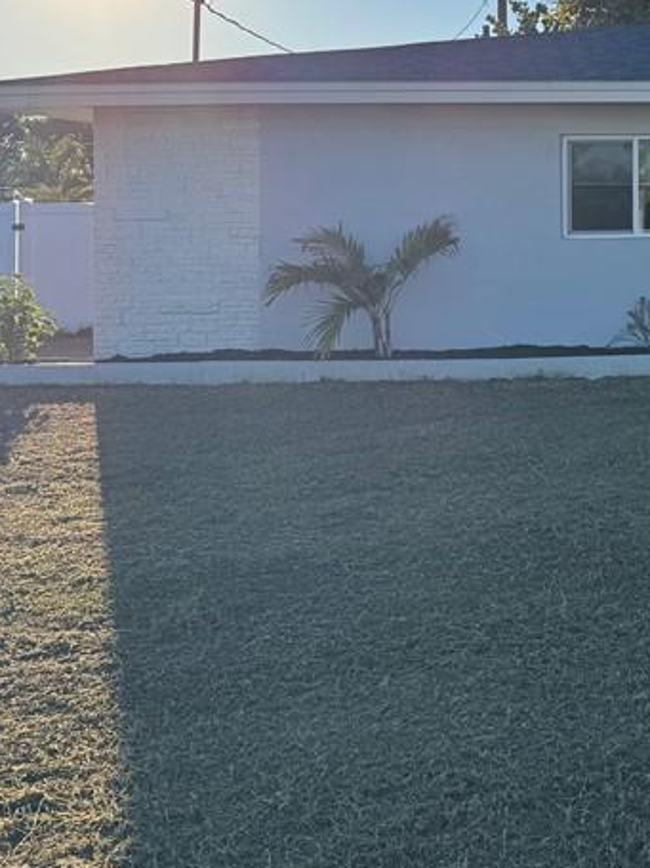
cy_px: 179
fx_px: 1353
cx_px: 863
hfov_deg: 23.6
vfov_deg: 34.5
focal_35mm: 54
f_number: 1.78
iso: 80
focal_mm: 6.76
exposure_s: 1/4049
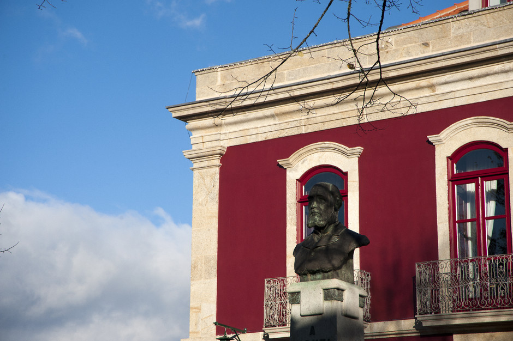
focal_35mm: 120
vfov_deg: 11.4
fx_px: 1709
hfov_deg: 17.1
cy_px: 170
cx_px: 256
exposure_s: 1/400
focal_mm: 120
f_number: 10
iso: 200
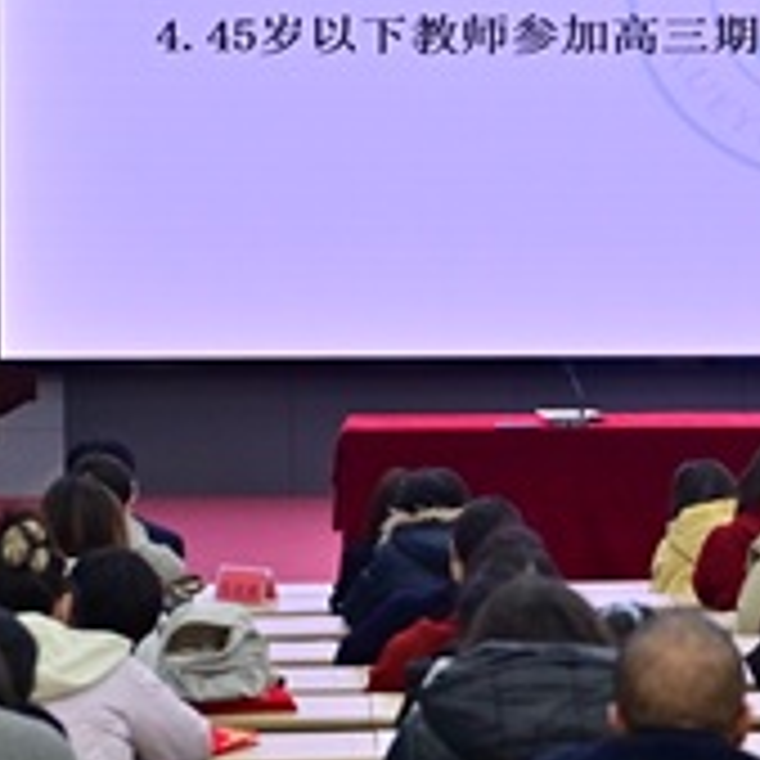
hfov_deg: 10.3
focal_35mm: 169
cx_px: 621
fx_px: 4198
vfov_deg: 10.3
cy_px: 261
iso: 640
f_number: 4
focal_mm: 56
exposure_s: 1/320
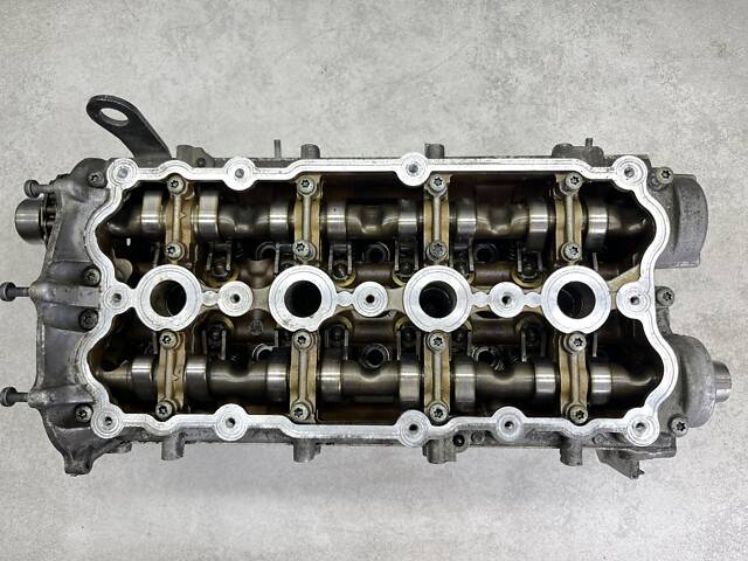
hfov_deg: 67.3
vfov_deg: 53.1
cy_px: 280
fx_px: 562
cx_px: 374
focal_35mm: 26
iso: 100
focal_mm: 5.1
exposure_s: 1/100
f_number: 1.6
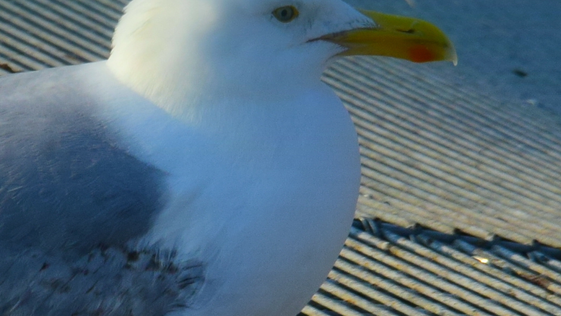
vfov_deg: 1.7
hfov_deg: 3.0
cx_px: 123
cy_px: 225
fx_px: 10671
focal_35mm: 717
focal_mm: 105
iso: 400
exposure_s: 1/320
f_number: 10
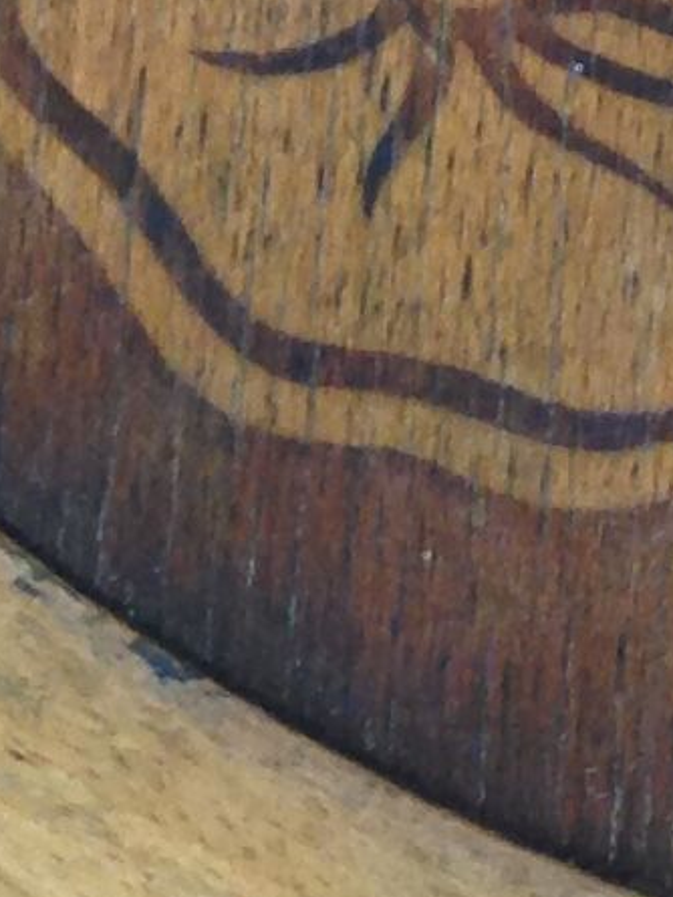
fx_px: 6270
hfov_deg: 5.9
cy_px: -1782
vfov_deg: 7.3
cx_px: 1552
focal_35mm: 242
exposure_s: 1/20
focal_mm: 4.12
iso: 80
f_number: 2.4
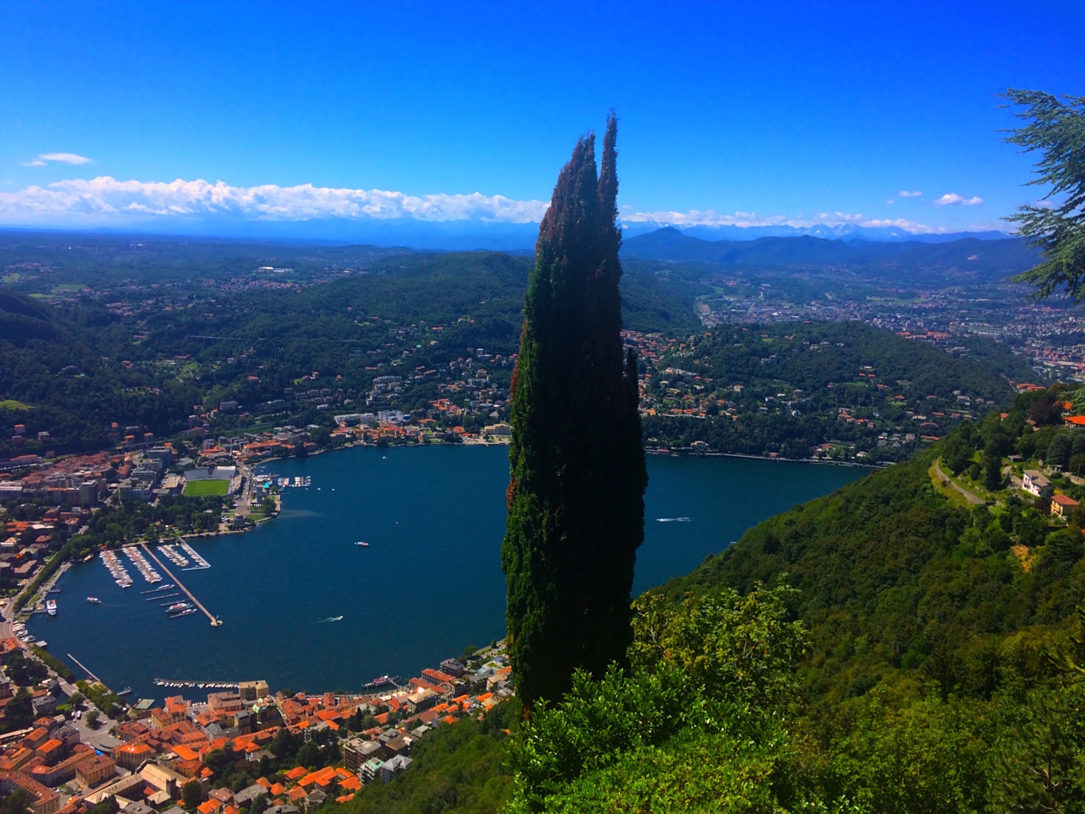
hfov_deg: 61.7
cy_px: 407
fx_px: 909
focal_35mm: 29
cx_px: 542
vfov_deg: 48.2
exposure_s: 1/2053
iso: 32
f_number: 2.2
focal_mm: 4.15
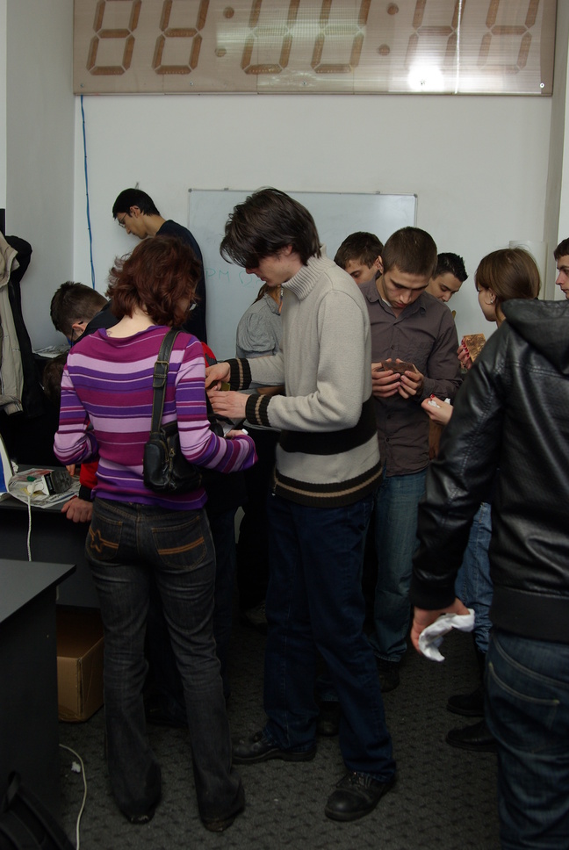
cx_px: 284
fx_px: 993
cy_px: 425
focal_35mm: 42
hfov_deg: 32.0
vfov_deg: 46.3
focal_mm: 28
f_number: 4
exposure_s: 1/50
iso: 200
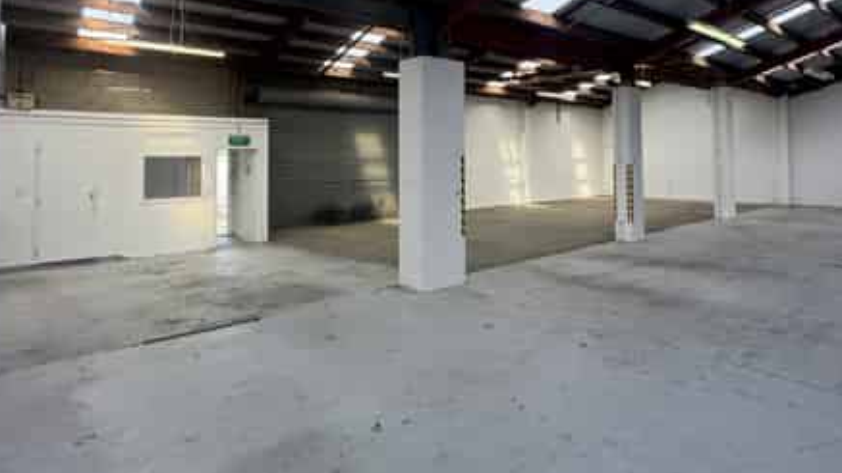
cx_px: 558
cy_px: 146
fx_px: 513
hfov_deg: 76.3
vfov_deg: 48.4
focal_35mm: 23
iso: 40
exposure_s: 1/111
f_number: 2.2
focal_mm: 2.22
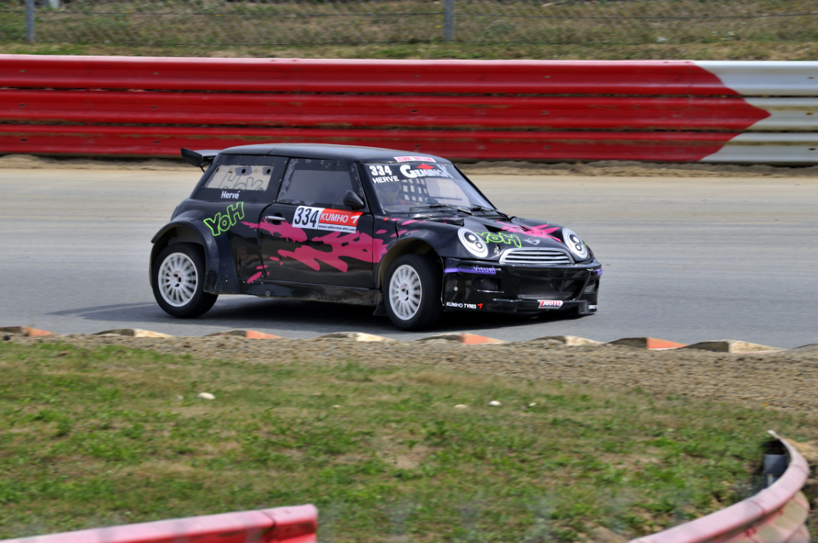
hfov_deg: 4.6
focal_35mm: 450
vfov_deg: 3.0
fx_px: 10212
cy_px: 272
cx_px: 409
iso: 200
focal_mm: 300
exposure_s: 1/320
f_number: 10
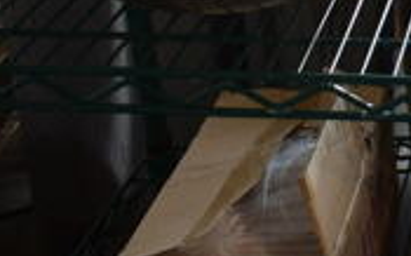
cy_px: -132
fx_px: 1074
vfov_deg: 12.9
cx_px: 564
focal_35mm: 96
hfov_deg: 19.6
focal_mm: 18
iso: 125
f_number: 3.5
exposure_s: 1/30
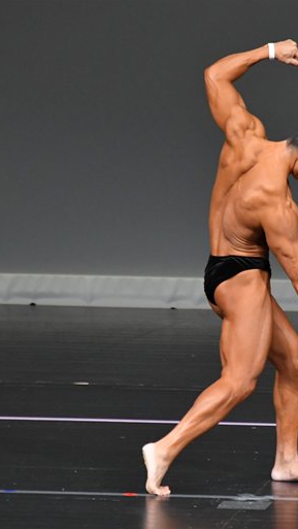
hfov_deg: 2.1
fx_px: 8321
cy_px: 265
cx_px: 273
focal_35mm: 593
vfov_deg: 3.6
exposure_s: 1/400
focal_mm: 250
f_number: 5.6
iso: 4000
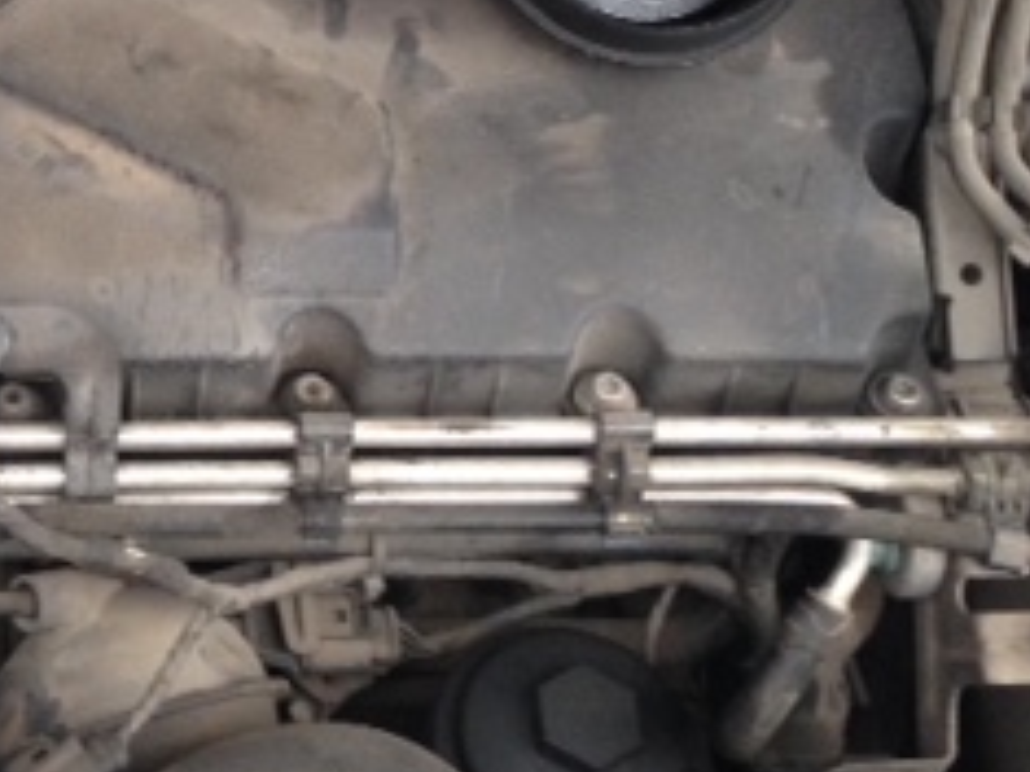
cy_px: 171
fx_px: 2677
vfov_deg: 16.3
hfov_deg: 21.1
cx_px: 13
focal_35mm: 90
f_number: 2.4
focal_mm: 4.12
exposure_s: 1/20
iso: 125
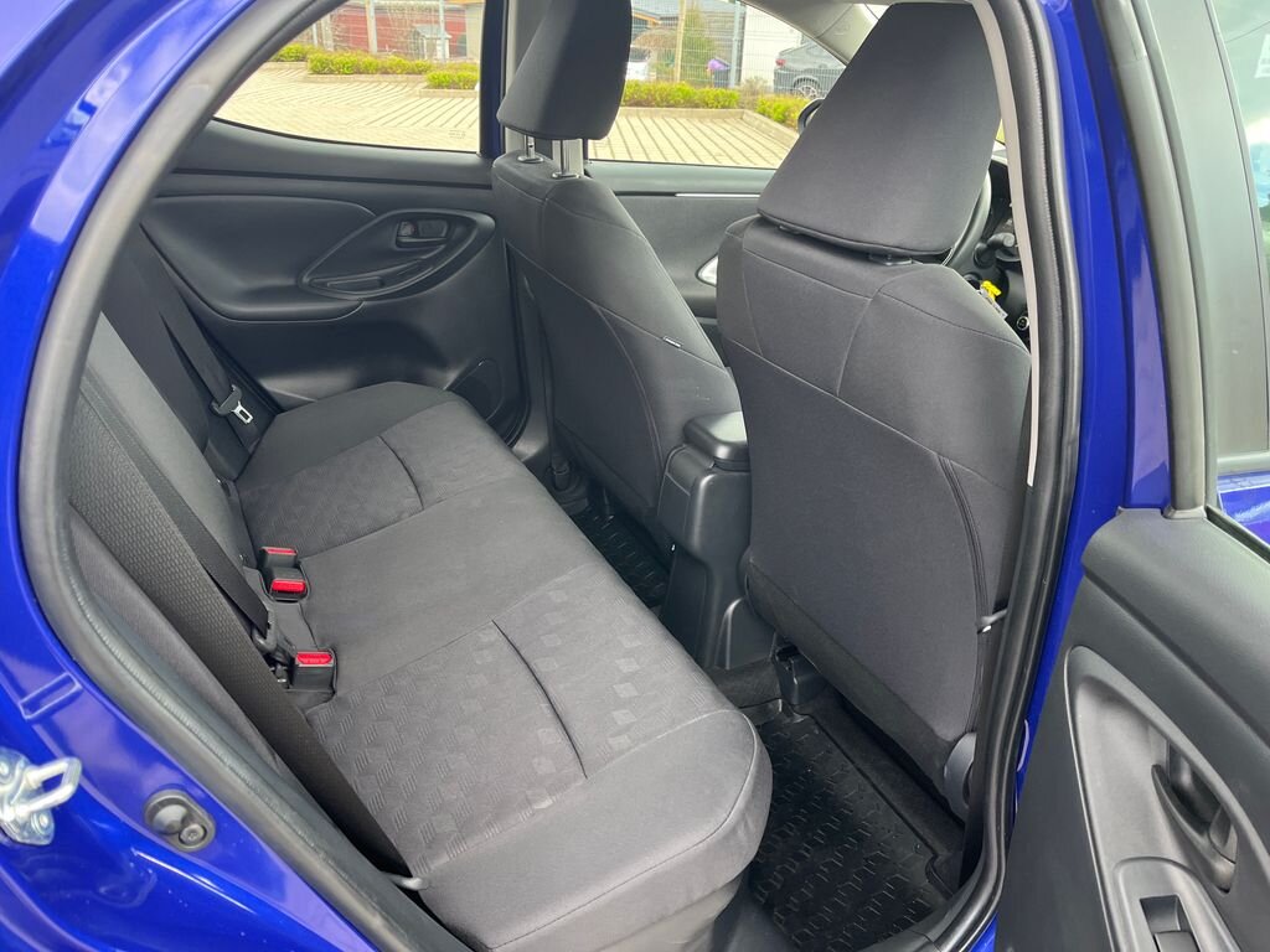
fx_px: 954
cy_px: 476
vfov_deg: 53.1
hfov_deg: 67.3
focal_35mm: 26
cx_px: 635
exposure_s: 1/115
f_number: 1.6
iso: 125
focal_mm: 5.1
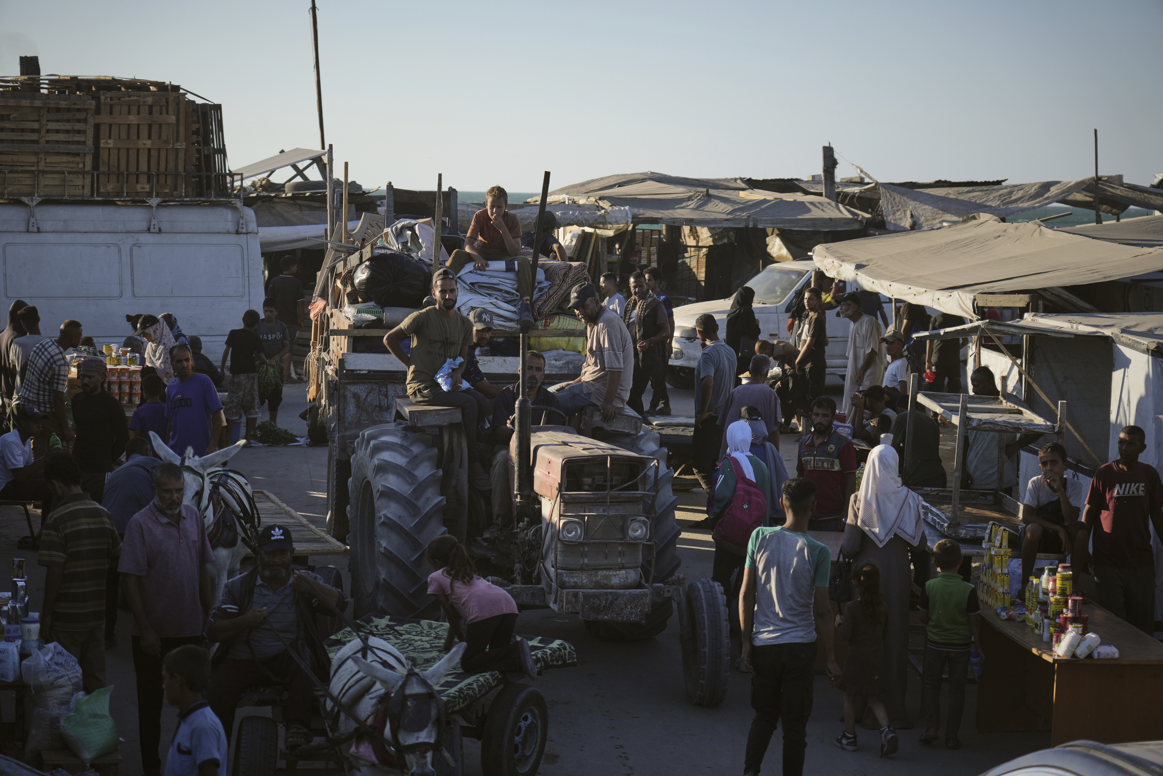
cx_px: 582
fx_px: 2487
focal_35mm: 77
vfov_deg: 17.7
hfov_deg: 26.3
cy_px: 388
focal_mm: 77
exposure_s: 1/1600
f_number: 4
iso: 200
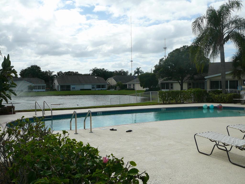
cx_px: 122
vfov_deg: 40.7
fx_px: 248
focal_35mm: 35
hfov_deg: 52.6
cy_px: 92
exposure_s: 1/800
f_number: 5
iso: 80
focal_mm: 5.2
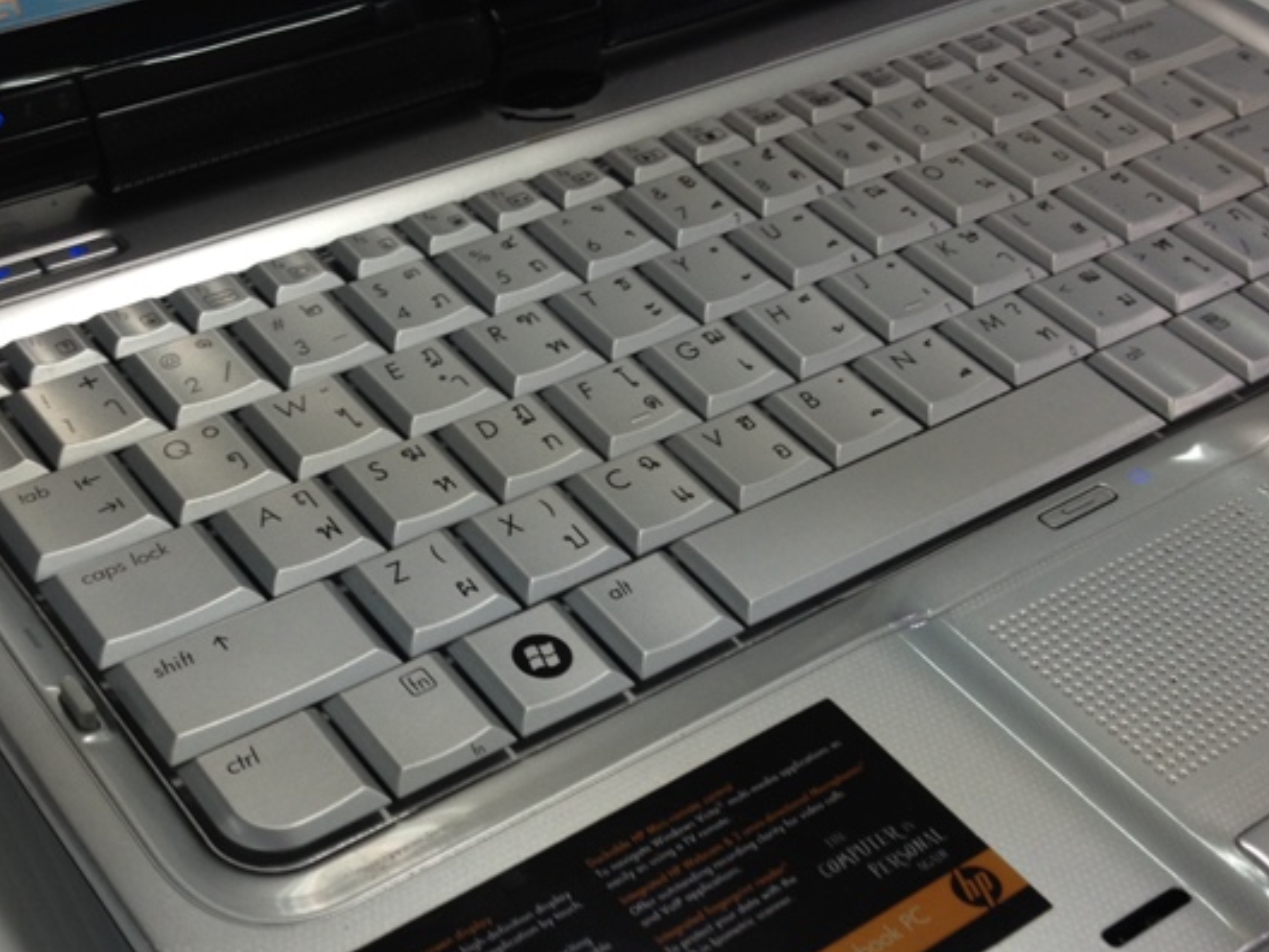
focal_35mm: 50
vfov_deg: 28.7
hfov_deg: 38.0
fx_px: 1833
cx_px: 512
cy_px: 719
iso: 50
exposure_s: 1/30
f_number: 2.4
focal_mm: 4.12
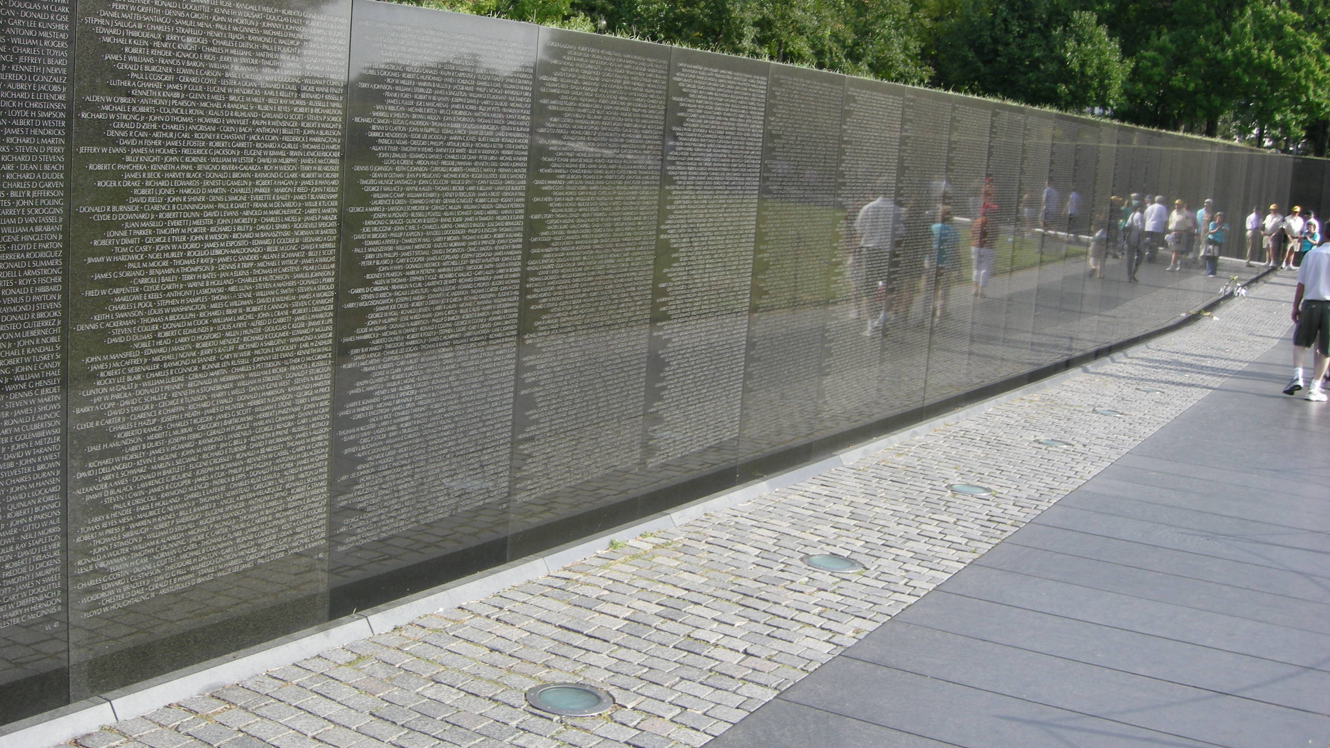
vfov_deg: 29.7
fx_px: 1411
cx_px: 664
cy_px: 357
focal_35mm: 40
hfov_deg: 50.5
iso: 64
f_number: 3.8
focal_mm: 7.5
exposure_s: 1/186
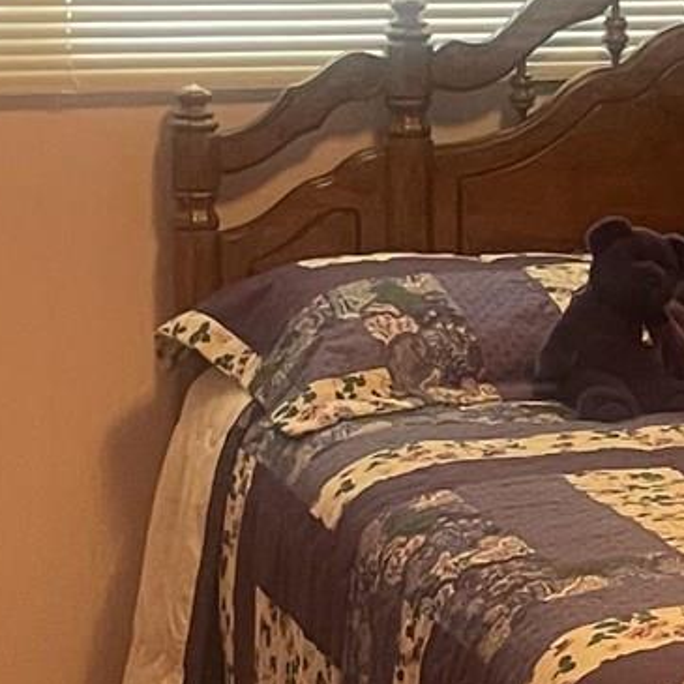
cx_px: 751
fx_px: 3242
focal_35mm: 145
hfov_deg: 11.9
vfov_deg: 12.0
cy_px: 455
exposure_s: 1/60
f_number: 1.6
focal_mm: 4.2
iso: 500
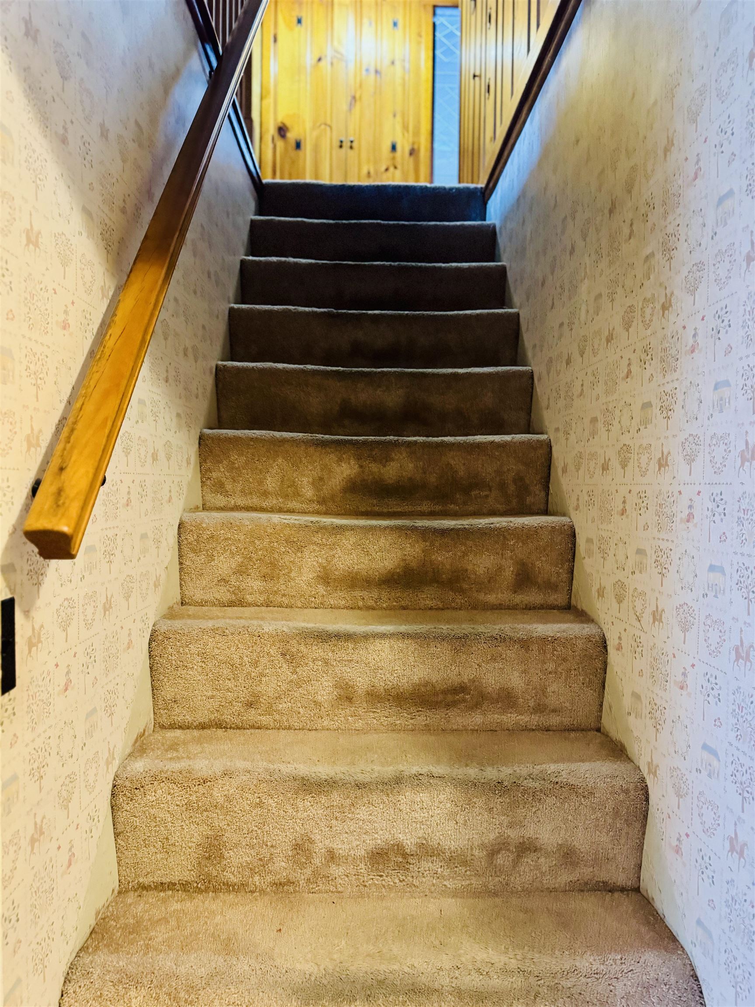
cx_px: 378
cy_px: 504
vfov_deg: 71.6
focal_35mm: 24
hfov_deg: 56.8
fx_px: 698
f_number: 1.78
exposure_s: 1/40
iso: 1000
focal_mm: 6.76
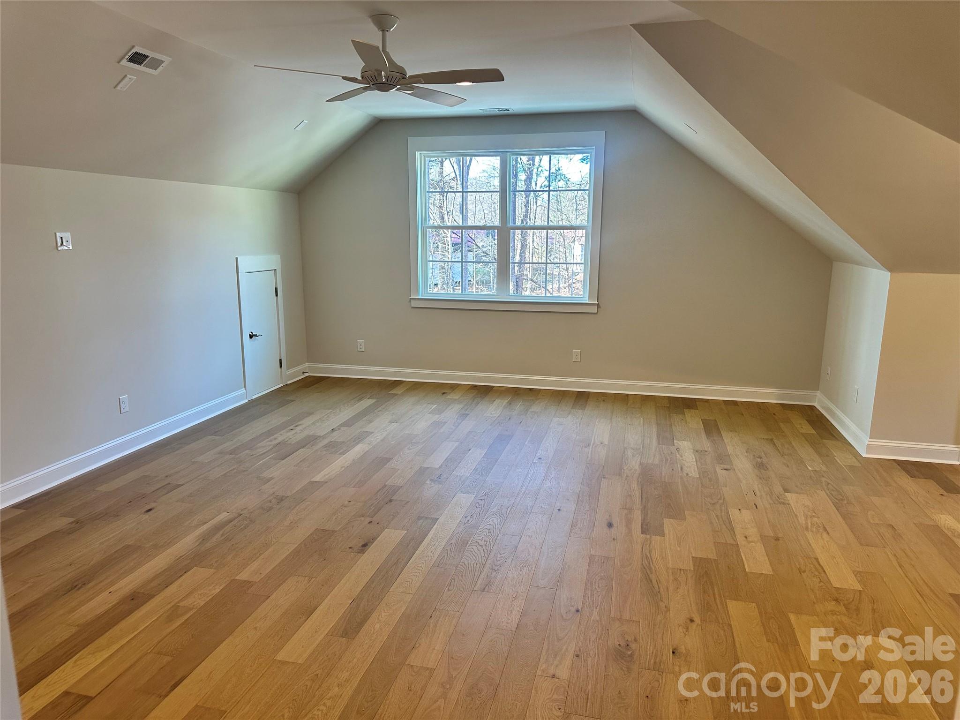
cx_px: 480
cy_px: 360
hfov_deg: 71.6
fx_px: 666
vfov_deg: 56.8
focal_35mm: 24
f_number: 1.78
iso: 160
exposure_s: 1/120
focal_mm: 6.86
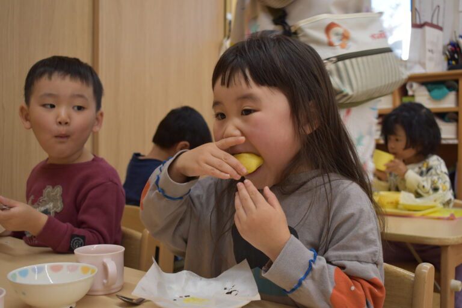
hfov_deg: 49.6
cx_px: 231
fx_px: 500
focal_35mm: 39
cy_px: 154
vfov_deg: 34.2
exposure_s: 1/100
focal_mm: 26
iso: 400
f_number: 5
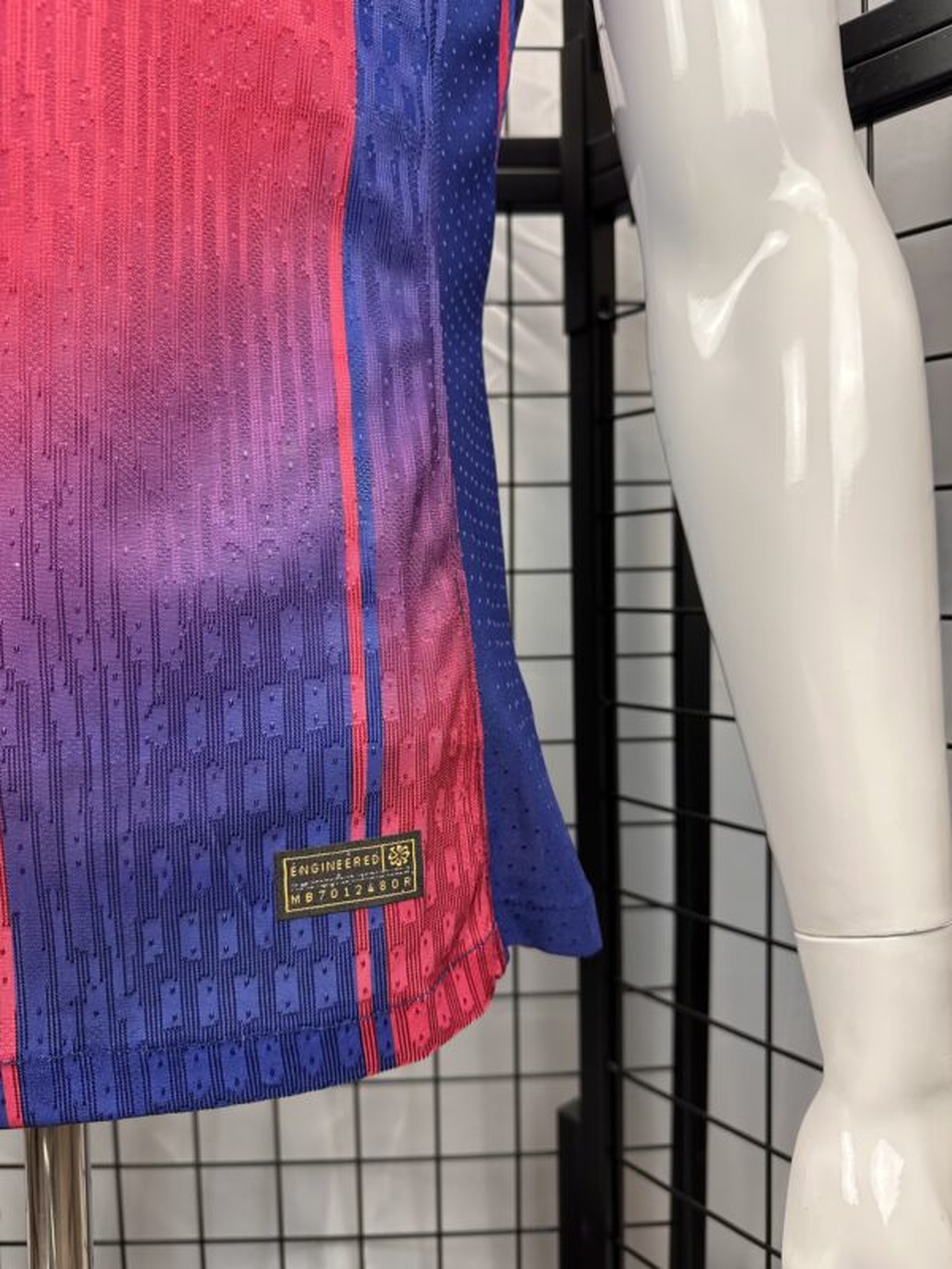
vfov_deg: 71.6
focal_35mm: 24
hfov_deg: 56.8
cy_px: 634
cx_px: 476
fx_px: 880
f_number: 1.78
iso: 125
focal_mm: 6.86
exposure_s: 1/60
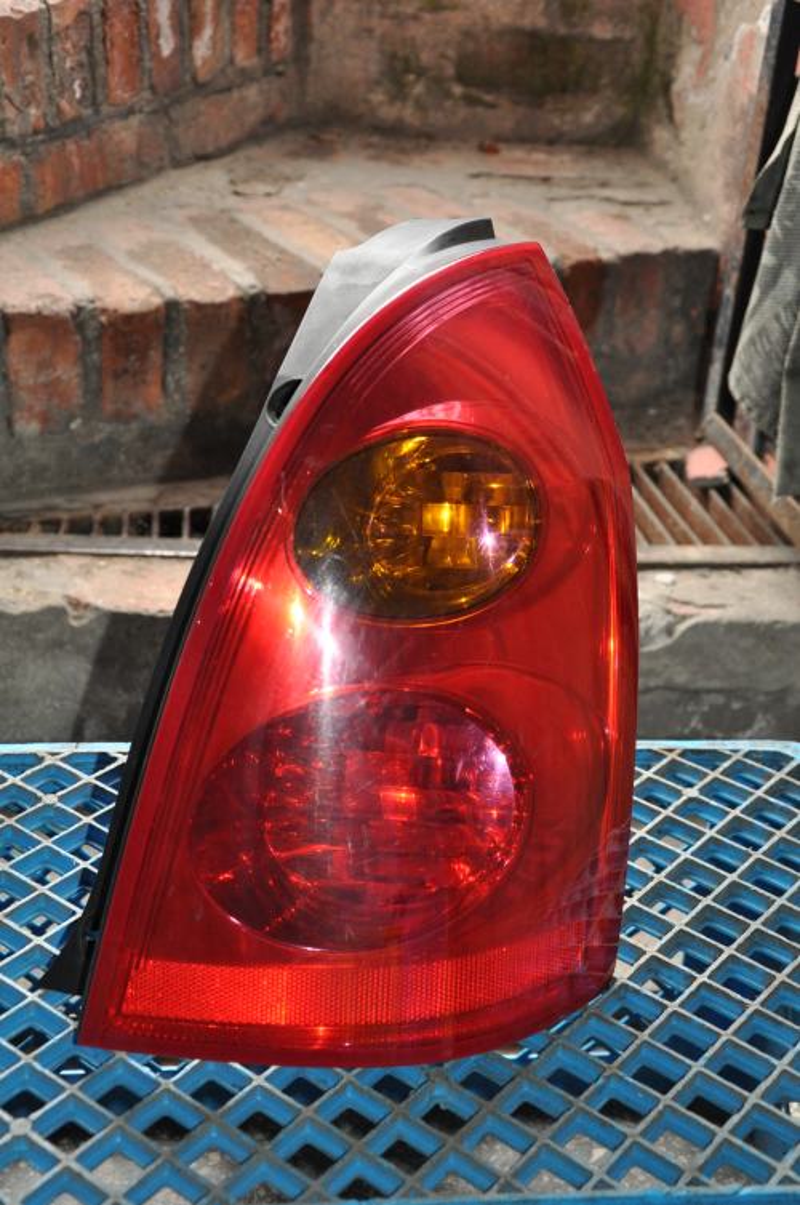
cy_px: 602
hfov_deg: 25.7
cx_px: 400
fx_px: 1755
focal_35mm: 52
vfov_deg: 37.9
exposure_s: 1/60
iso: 800
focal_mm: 35
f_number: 4.5
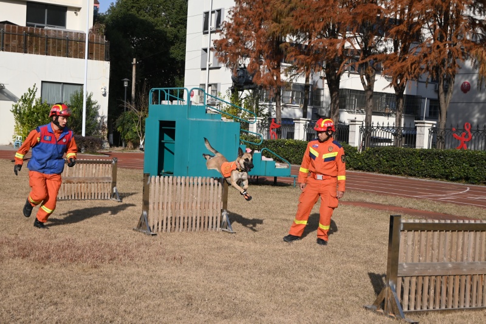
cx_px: 243
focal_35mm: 54
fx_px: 729
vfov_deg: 25.0
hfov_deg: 36.9
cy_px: 162
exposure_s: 1/1000
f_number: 5.3
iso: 160
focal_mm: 36
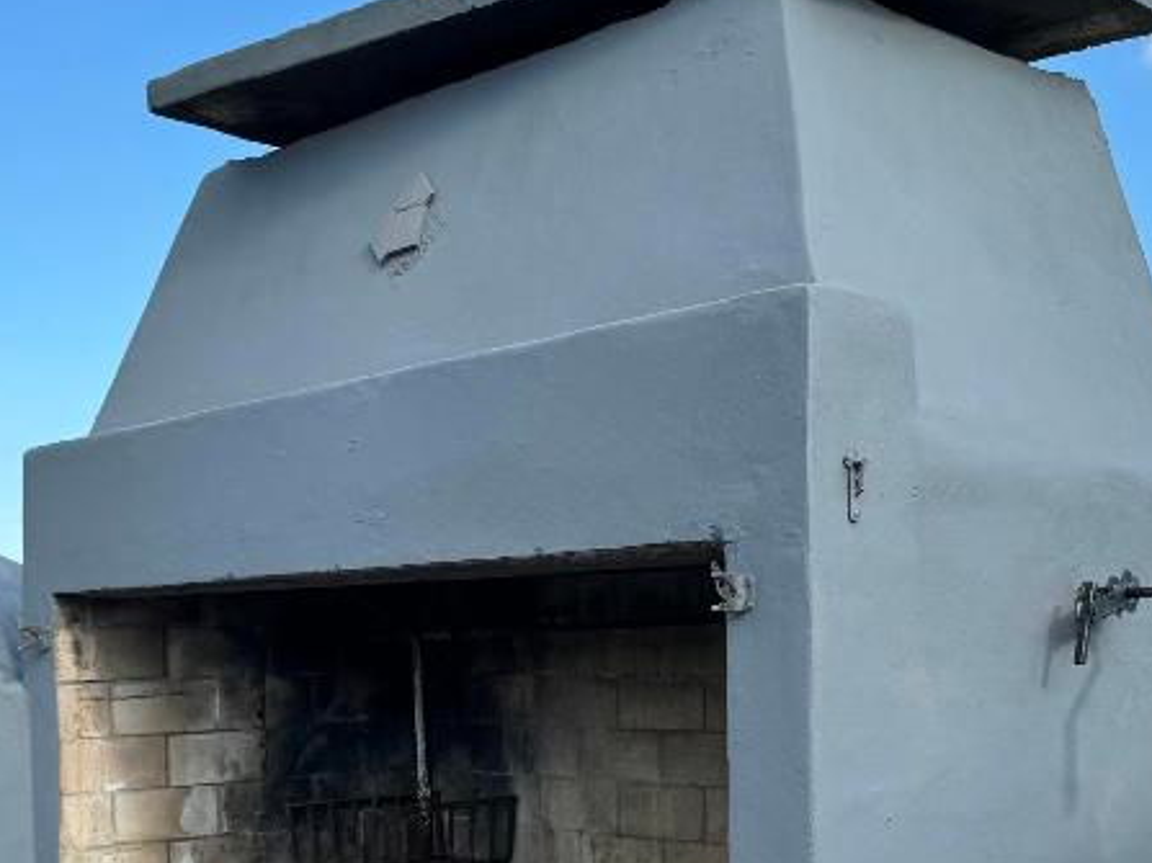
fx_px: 1830
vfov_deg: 26.2
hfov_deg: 34.9
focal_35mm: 55
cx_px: 554
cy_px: 667
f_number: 1.78
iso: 80
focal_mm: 6.76
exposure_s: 1/2252
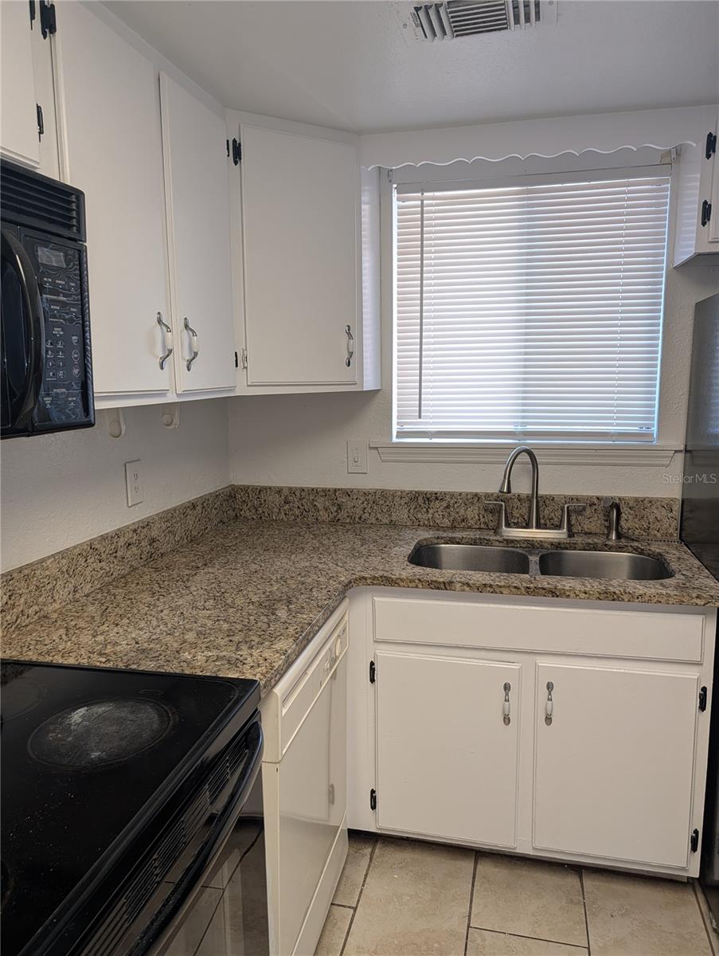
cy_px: 478
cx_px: 360
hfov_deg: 56.9
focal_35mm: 24
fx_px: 663
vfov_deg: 71.5
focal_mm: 6.9
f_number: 1.68
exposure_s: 1/120
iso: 147
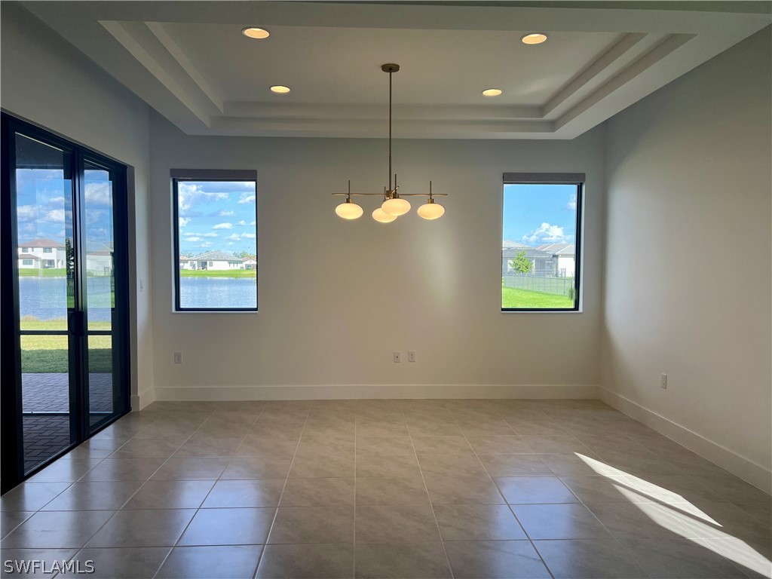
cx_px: 386
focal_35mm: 26
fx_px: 580
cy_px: 290
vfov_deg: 53.1
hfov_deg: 67.3
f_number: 1.5
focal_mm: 5.7
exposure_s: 1/279
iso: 50
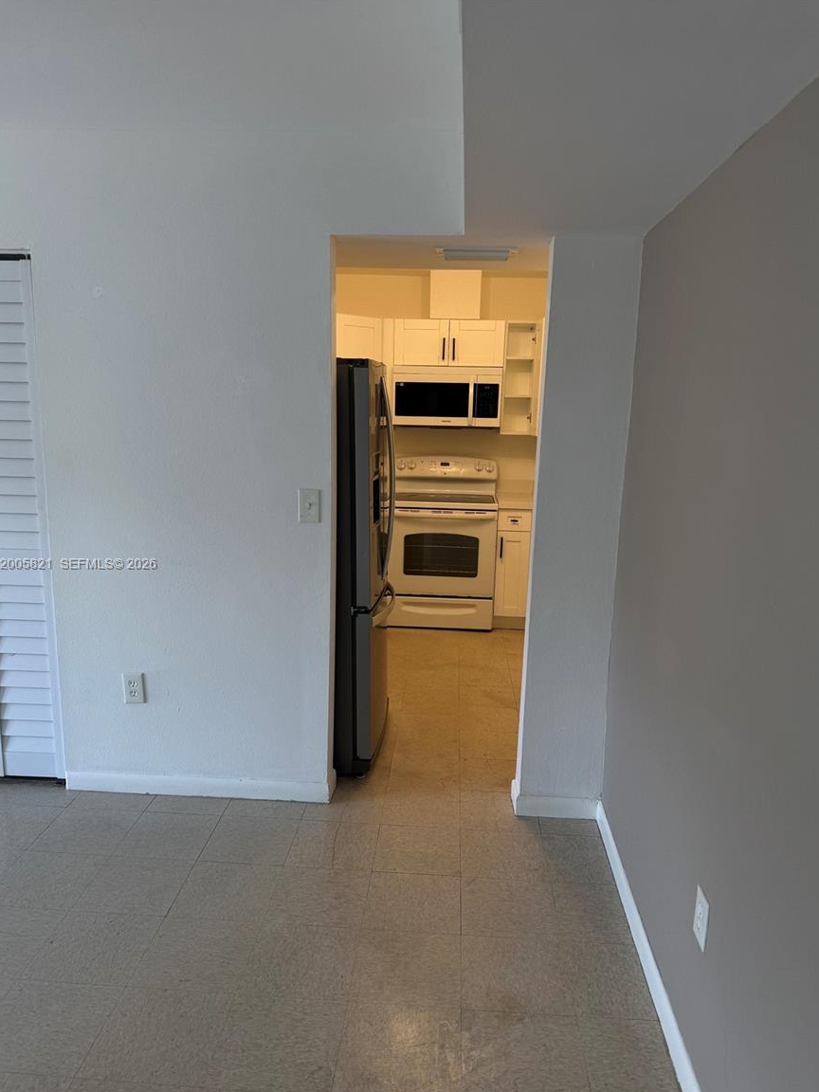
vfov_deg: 69.4
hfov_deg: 54.9
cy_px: 565
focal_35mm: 25
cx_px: 408
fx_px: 789
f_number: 1.78
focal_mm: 6.76
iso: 64
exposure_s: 1/152
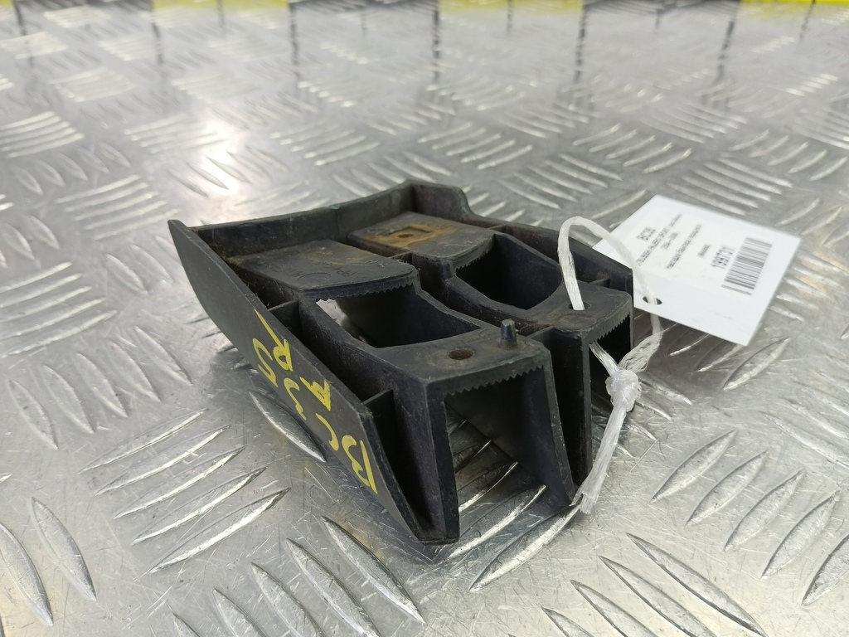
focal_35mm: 23
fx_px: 564
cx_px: 424
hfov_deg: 73.9
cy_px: 318
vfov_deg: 58.9
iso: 178
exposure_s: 1/50
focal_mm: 4.11
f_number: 1.6
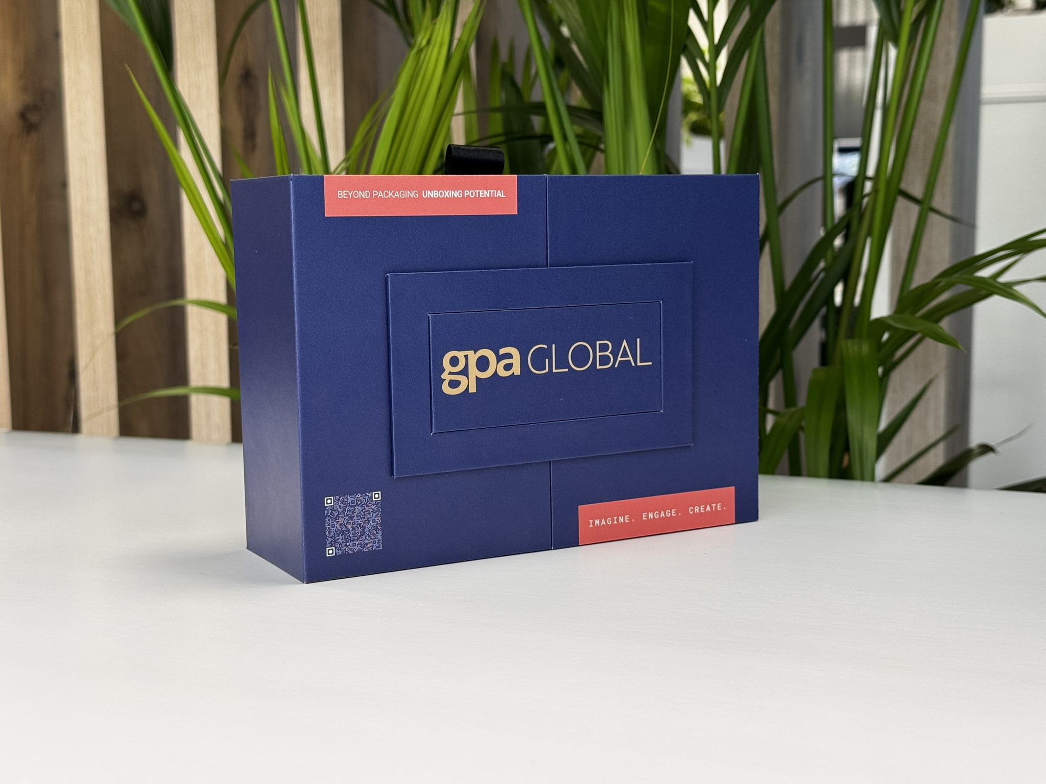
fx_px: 1450
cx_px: 523
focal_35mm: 48
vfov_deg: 30.3
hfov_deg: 39.7
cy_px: 392
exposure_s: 1/50
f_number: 1.78
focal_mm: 6.76
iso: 50
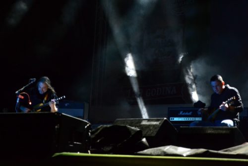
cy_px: 83
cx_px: 124
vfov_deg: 16.6
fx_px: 569
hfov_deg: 24.6
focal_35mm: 82
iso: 3200
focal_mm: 55
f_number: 5.6
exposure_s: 1/80
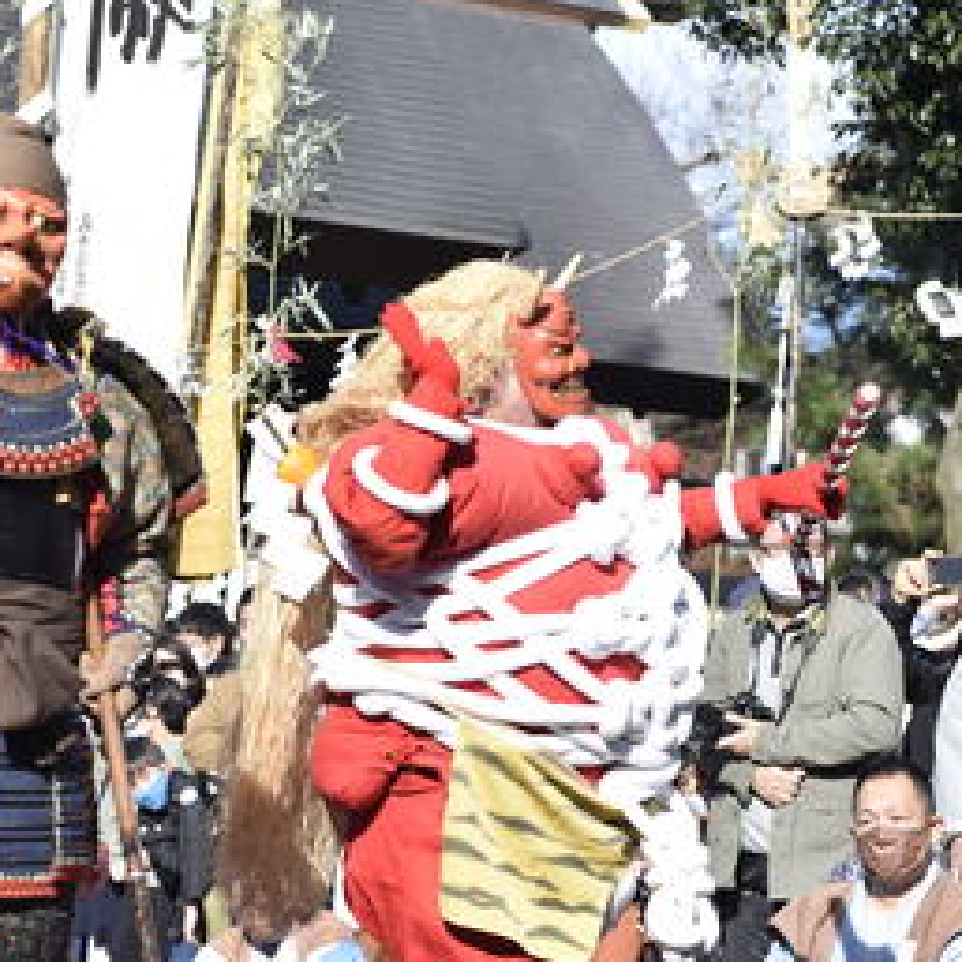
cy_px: 713
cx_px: 404
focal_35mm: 137
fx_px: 4307
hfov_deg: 12.7
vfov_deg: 12.7
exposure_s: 1/1000
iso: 200
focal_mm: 70
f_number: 4
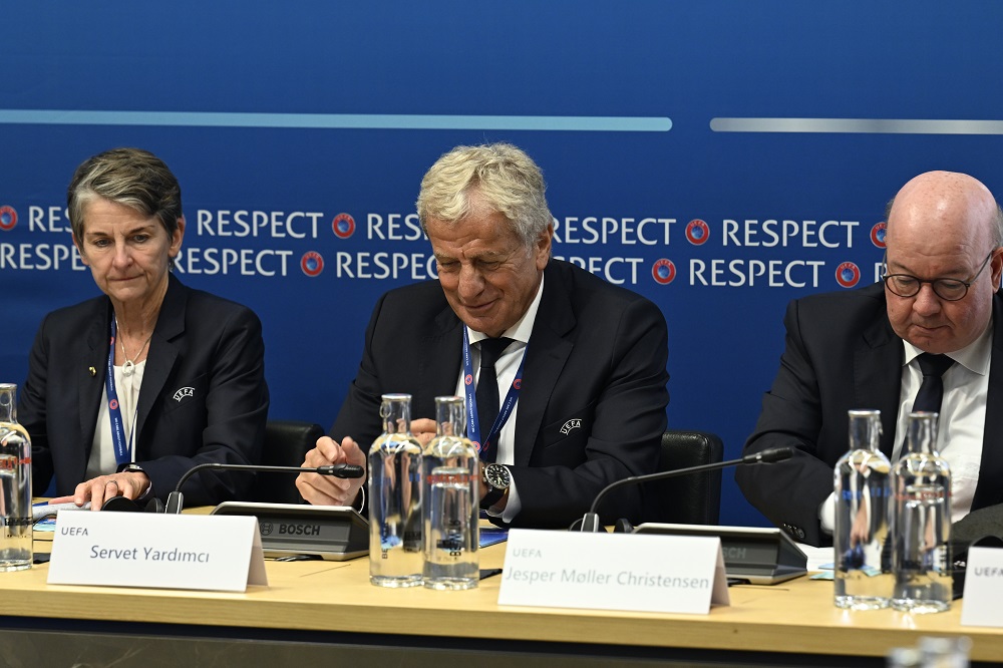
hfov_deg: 11.0
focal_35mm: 187
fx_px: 5208
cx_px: 502
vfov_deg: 7.3
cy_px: 334
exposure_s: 1/125
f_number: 3.5
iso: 1000
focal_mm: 125
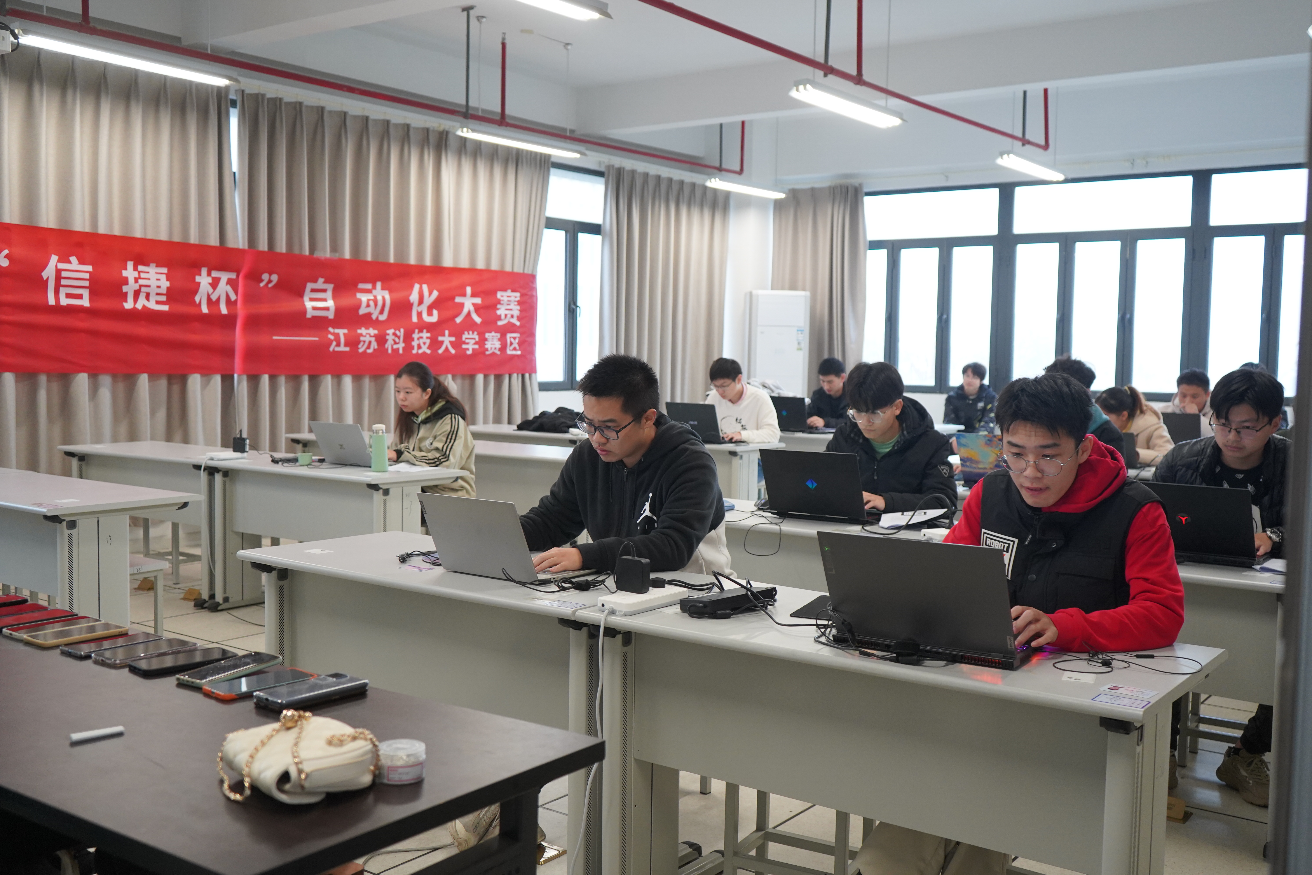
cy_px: 438
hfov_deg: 55.8
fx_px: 1239
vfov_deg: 38.9
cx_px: 656
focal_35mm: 34
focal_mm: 34
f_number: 4
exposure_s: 1/160
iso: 2000
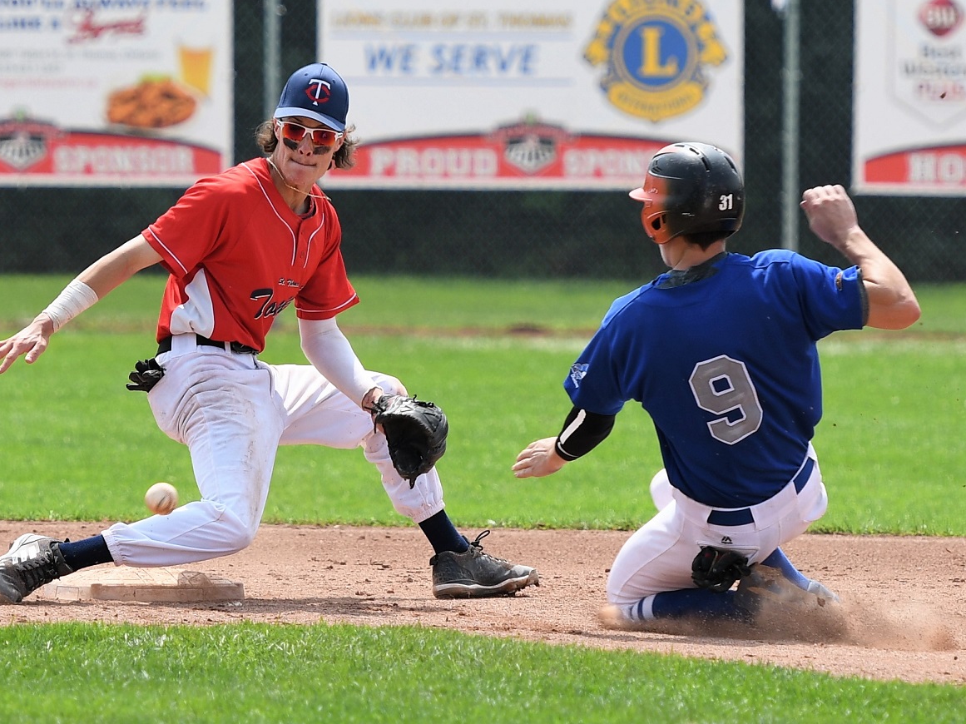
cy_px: 362
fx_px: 8174
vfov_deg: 5.1
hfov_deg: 6.8
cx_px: 452
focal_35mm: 293
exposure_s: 1/1000
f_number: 3.5
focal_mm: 180
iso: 110
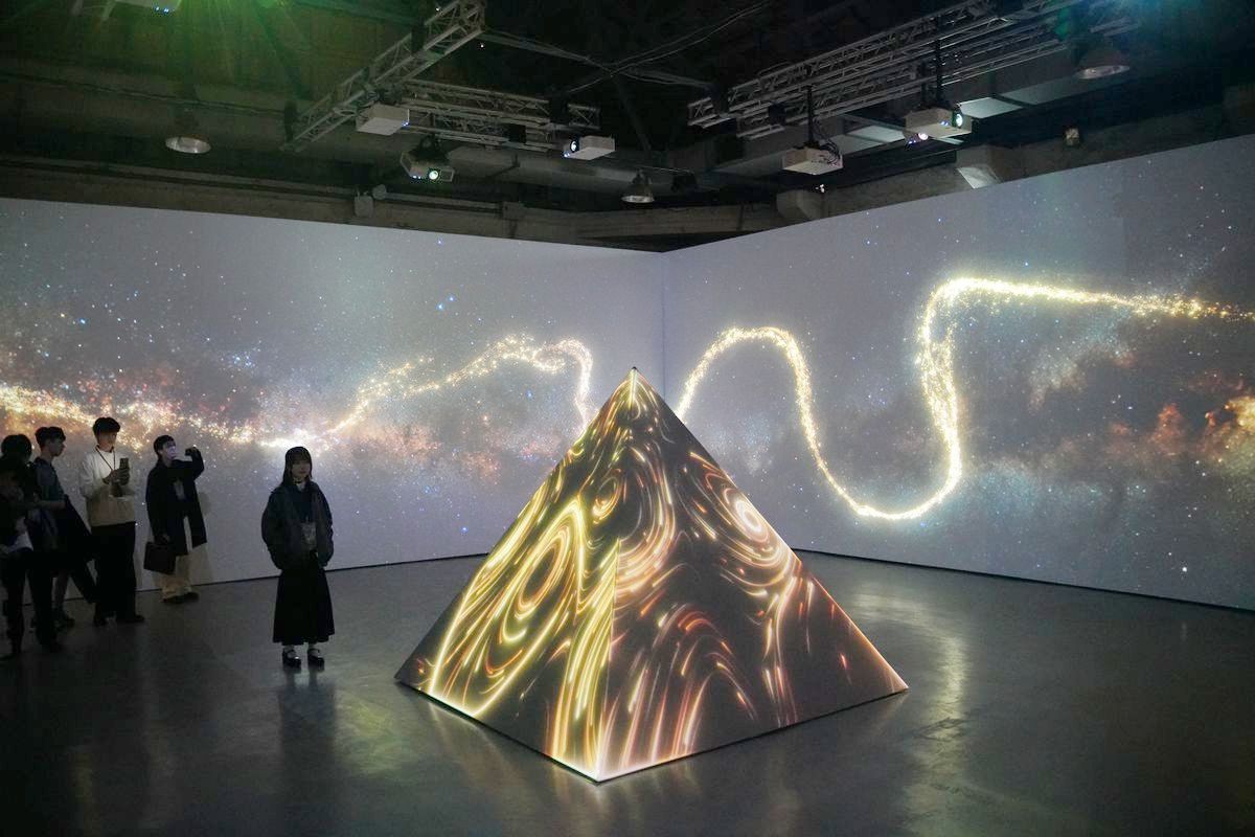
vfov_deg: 46.4
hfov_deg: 65.5
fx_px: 976
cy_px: 418
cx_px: 628
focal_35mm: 28
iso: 12800
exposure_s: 1/60
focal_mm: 28
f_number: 2.8
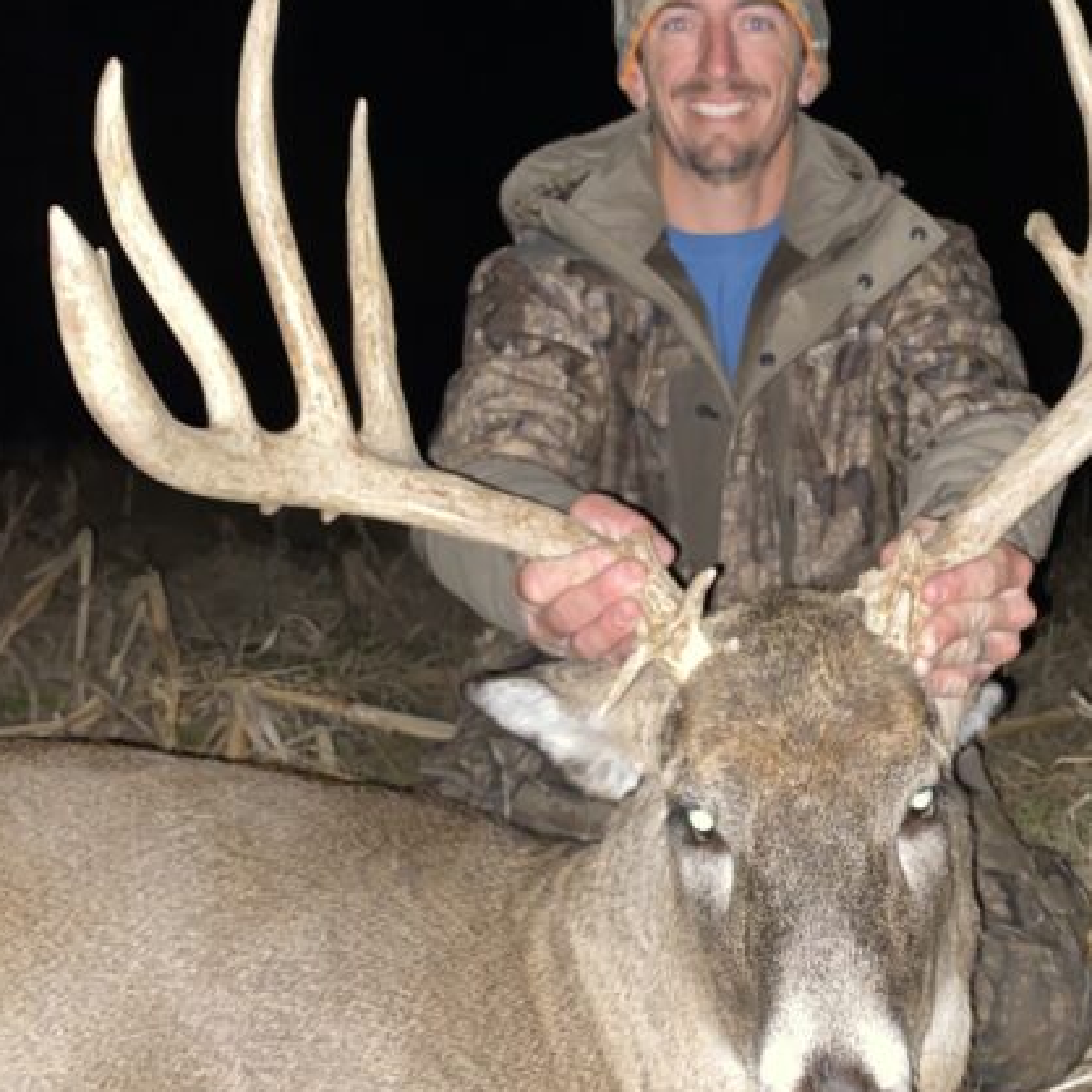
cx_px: 768
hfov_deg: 37.7
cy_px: 491
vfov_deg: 38.3
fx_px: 1570
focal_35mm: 44
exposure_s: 1/4
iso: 160
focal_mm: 4.25
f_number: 1.8
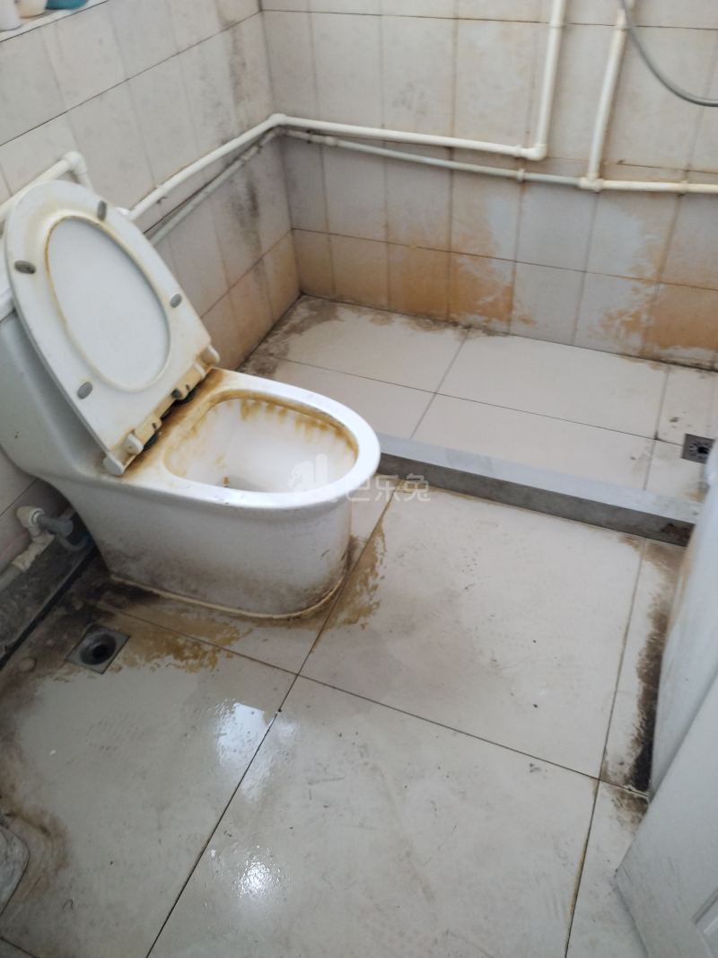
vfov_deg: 67.3
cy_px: 479
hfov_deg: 53.1
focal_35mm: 26
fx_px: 719
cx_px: 359
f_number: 1.8
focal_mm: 4.75
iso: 524
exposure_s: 1/33.3
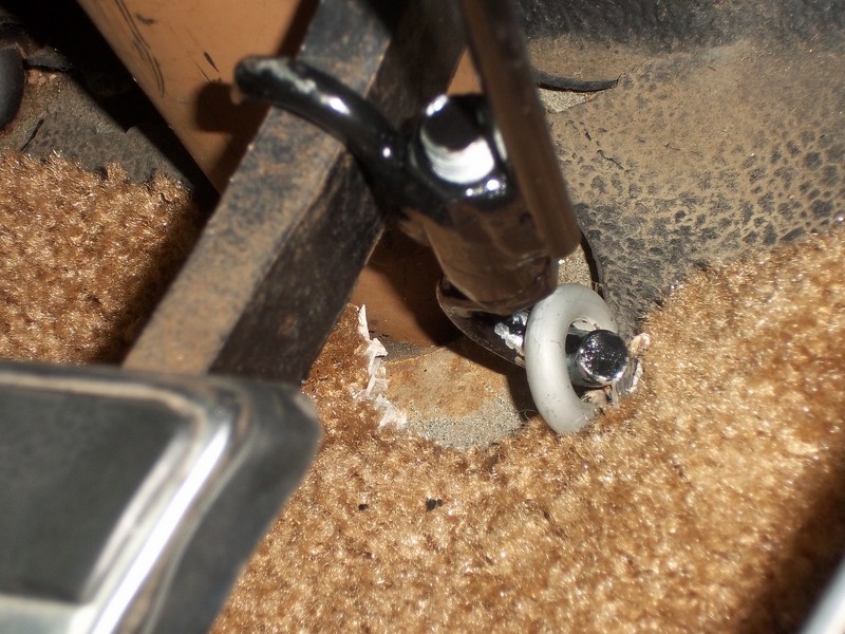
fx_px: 2099
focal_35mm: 86
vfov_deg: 17.2
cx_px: 422
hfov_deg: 22.8
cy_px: 317
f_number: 5
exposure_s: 1/60
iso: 80
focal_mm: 15.4
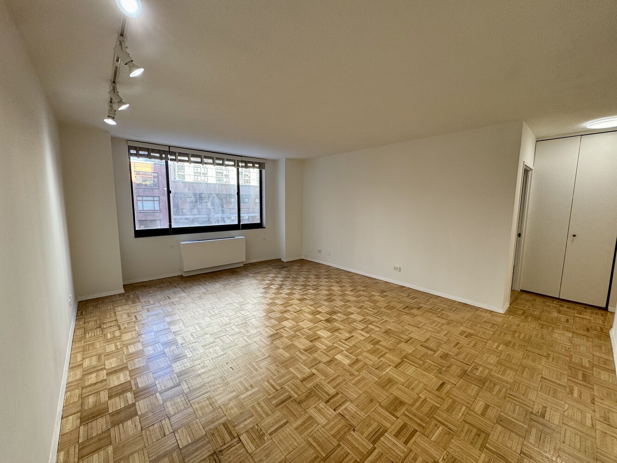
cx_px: 308
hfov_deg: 102.1
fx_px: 250
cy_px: 232
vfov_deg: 85.7
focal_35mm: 14
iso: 80
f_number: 2.2
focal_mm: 2.22
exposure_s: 1/120
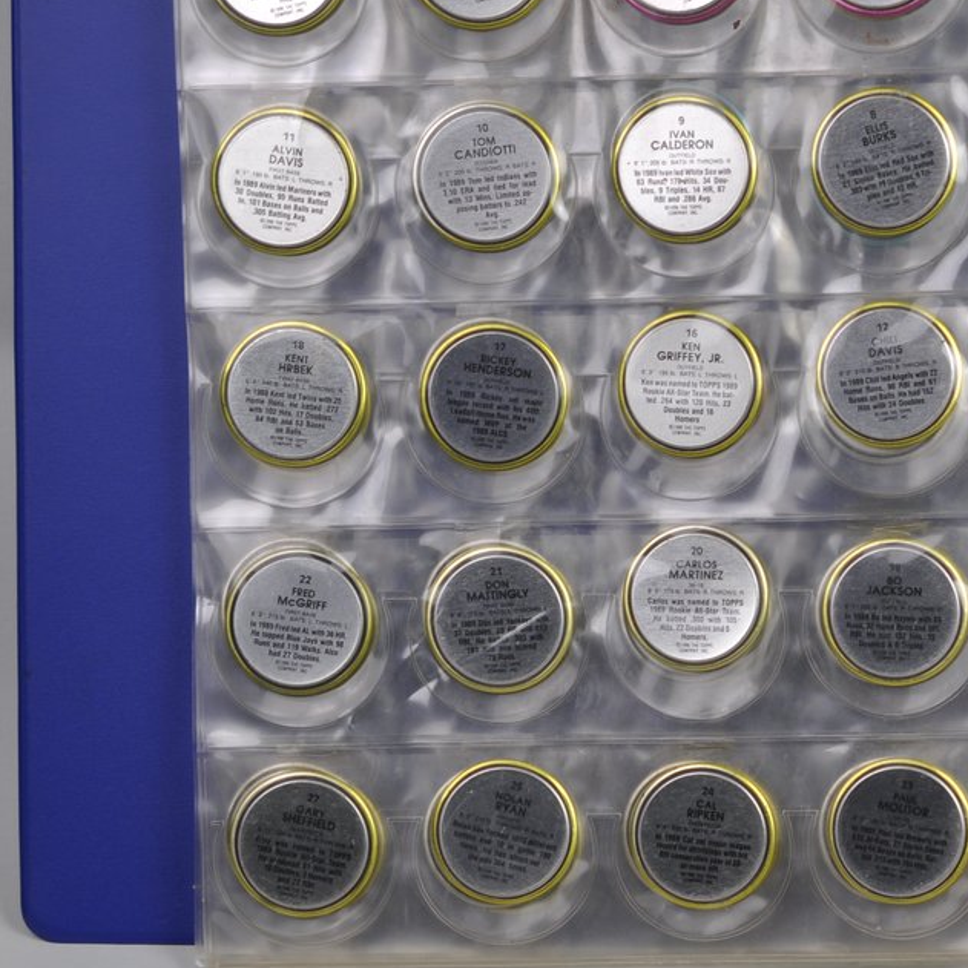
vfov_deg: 12.6
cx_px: 1053
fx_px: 4366
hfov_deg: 12.4
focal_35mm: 138
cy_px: 596
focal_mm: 40
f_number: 4
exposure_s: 1/60
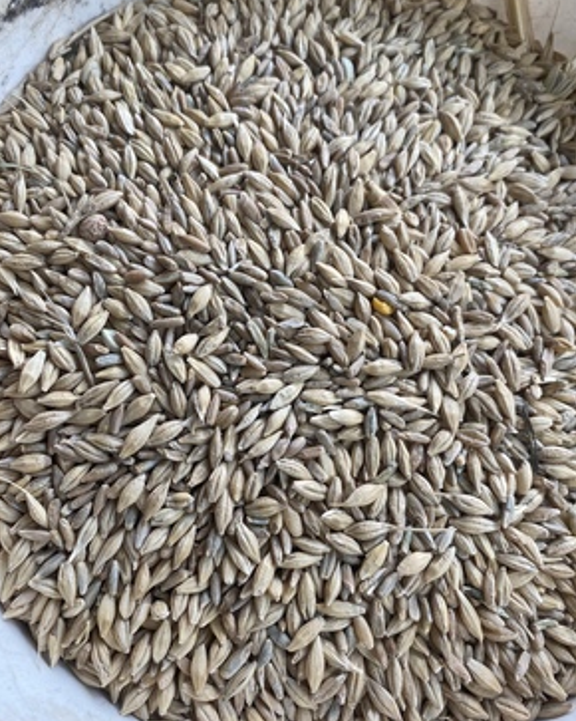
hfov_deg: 51.5
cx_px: 280
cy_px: 365
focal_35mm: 28
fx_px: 597
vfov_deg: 62.2
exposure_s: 1/121
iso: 40
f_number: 1.8
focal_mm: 4.25
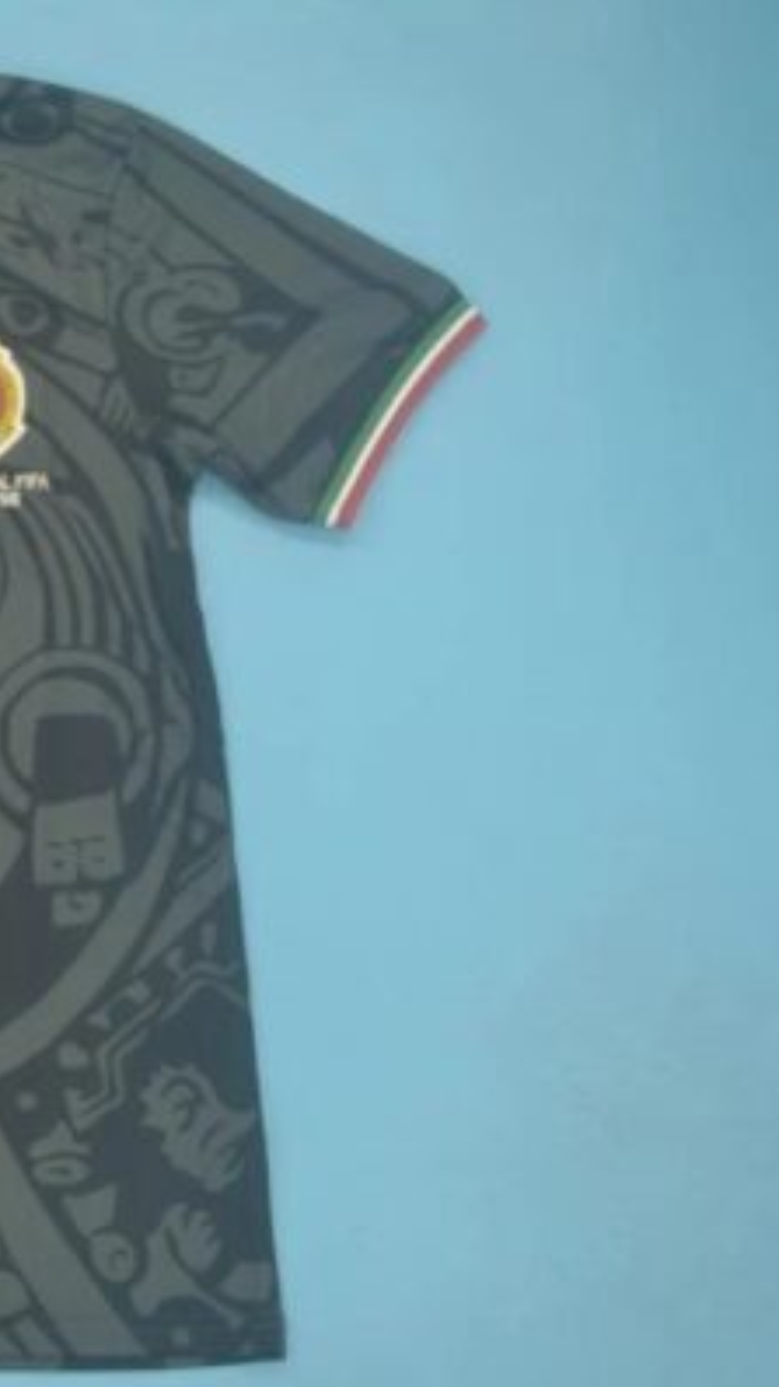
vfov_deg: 36.6
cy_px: 695
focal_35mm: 57
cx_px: -245
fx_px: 2095
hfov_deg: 19.4
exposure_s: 1/80
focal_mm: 24
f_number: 4
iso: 200
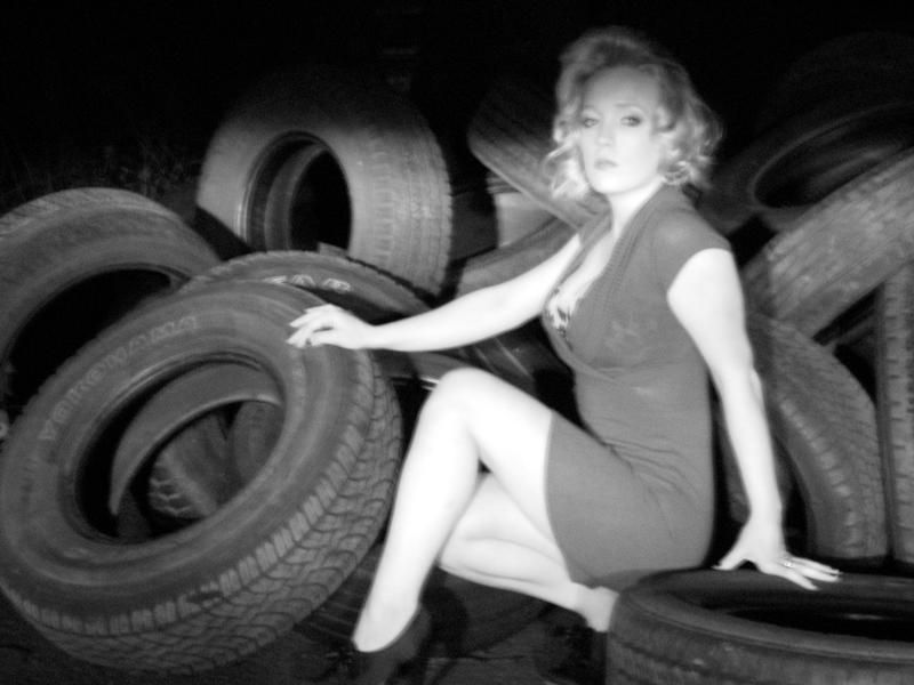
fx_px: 1954
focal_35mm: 74
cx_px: 457
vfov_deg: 19.9
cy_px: 342
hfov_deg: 26.3
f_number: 4.6
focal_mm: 12.3
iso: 266
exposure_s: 1/8
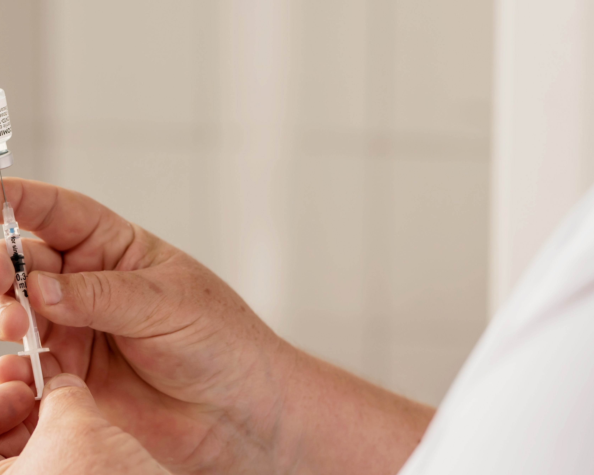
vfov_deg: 10.8
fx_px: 2514
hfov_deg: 13.4
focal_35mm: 143
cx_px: 165
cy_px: 245
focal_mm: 85
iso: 125
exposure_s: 1/160
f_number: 2.8
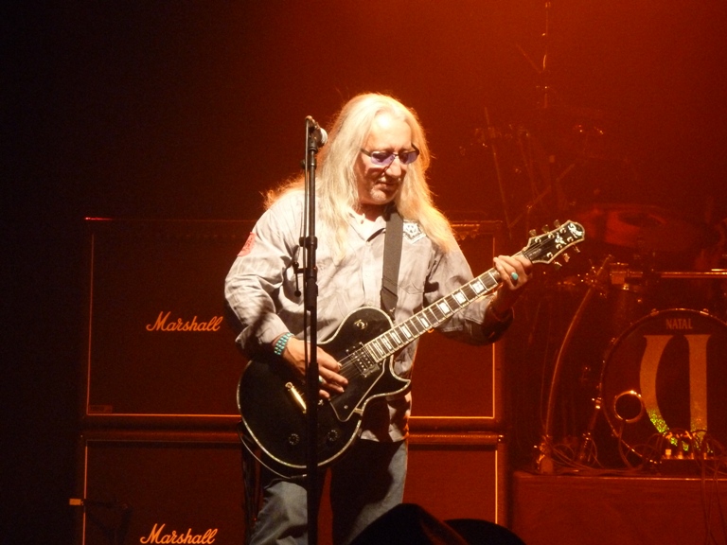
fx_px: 2331
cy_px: 272
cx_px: 364
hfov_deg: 17.7
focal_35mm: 111
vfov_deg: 13.3
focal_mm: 18.2
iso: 640
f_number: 4.4
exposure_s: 1/100
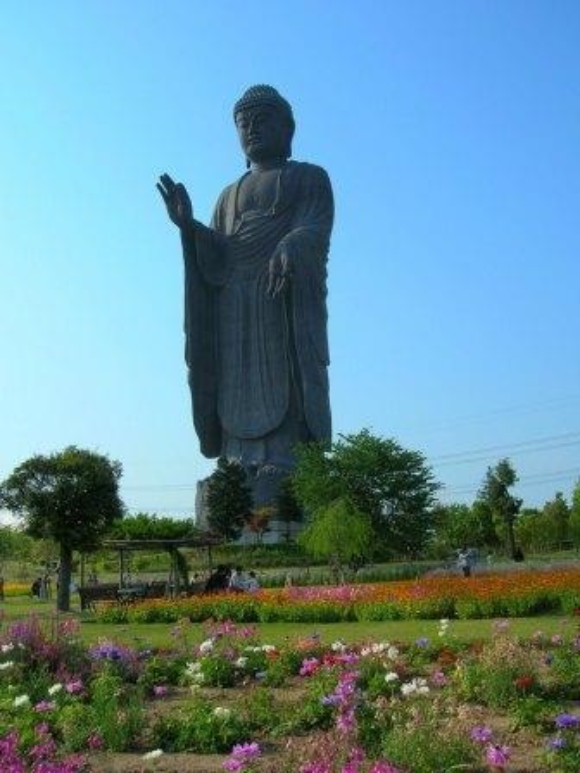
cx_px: 290
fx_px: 760
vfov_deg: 54.0
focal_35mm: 34
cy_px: 386
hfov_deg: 41.8
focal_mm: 5.7
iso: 50
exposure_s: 1/434
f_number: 4.9
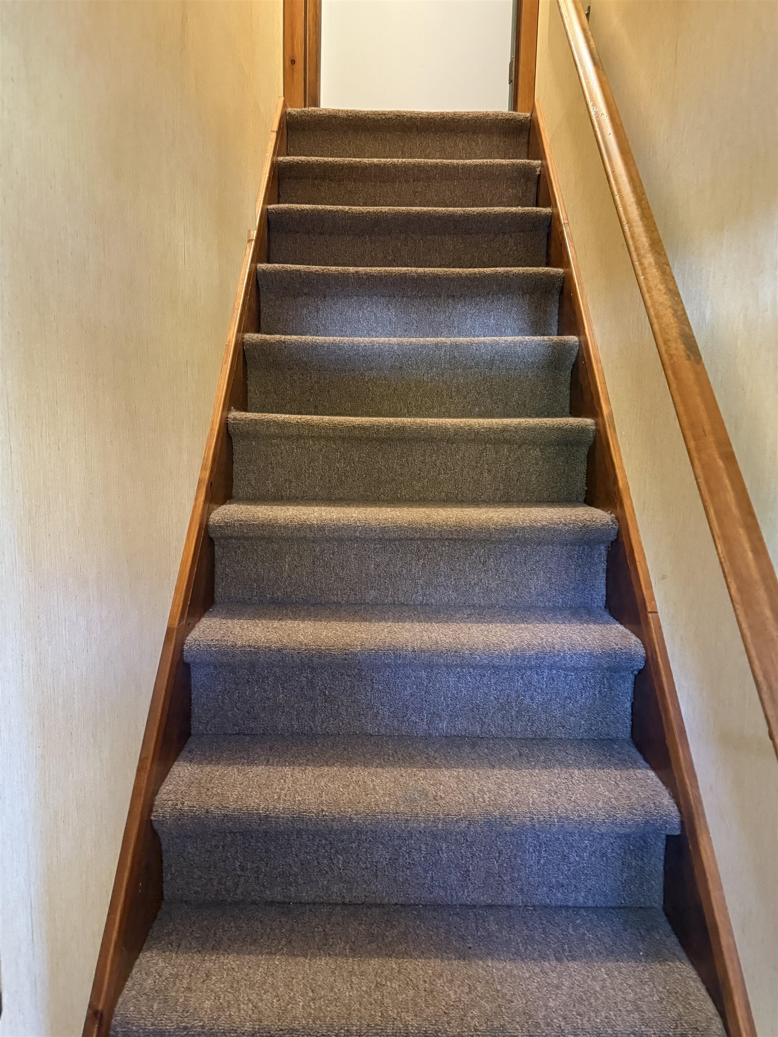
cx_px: 389
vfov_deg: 71.6
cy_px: 518
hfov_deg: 56.8
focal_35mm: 24
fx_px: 719
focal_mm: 6.76
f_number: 1.78
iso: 1000
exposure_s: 1/40
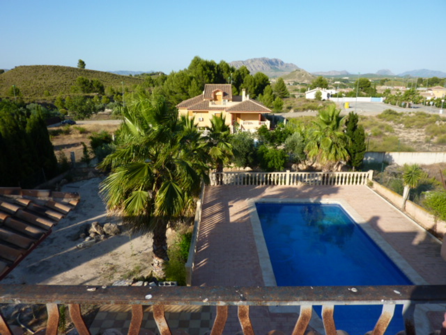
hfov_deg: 69.4
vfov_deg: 54.9
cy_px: 168
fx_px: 322
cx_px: 223
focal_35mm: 25
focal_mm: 4.1
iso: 80
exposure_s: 1/500
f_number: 4
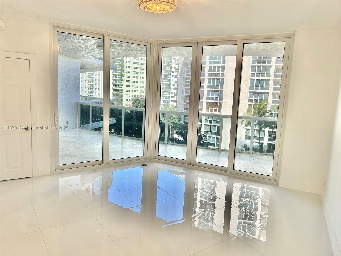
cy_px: 128
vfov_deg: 53.1
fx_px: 256
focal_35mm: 26
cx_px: 170
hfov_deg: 67.3
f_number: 1.5
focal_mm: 5.7
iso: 50
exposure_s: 1/486
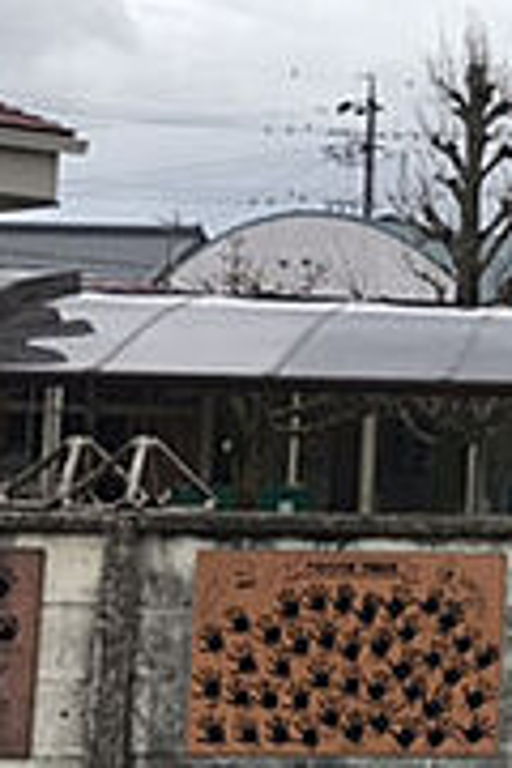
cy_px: 260
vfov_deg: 20.3
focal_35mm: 100
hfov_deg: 11.8
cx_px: 1105
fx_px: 2133
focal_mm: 3.99
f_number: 1.8
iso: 20
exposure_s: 1/958
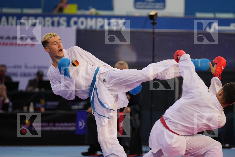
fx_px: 1769
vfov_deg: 5.1
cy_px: 78
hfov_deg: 7.6
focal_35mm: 271
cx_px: 118
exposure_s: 1/1000
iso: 1600
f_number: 2.8
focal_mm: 181
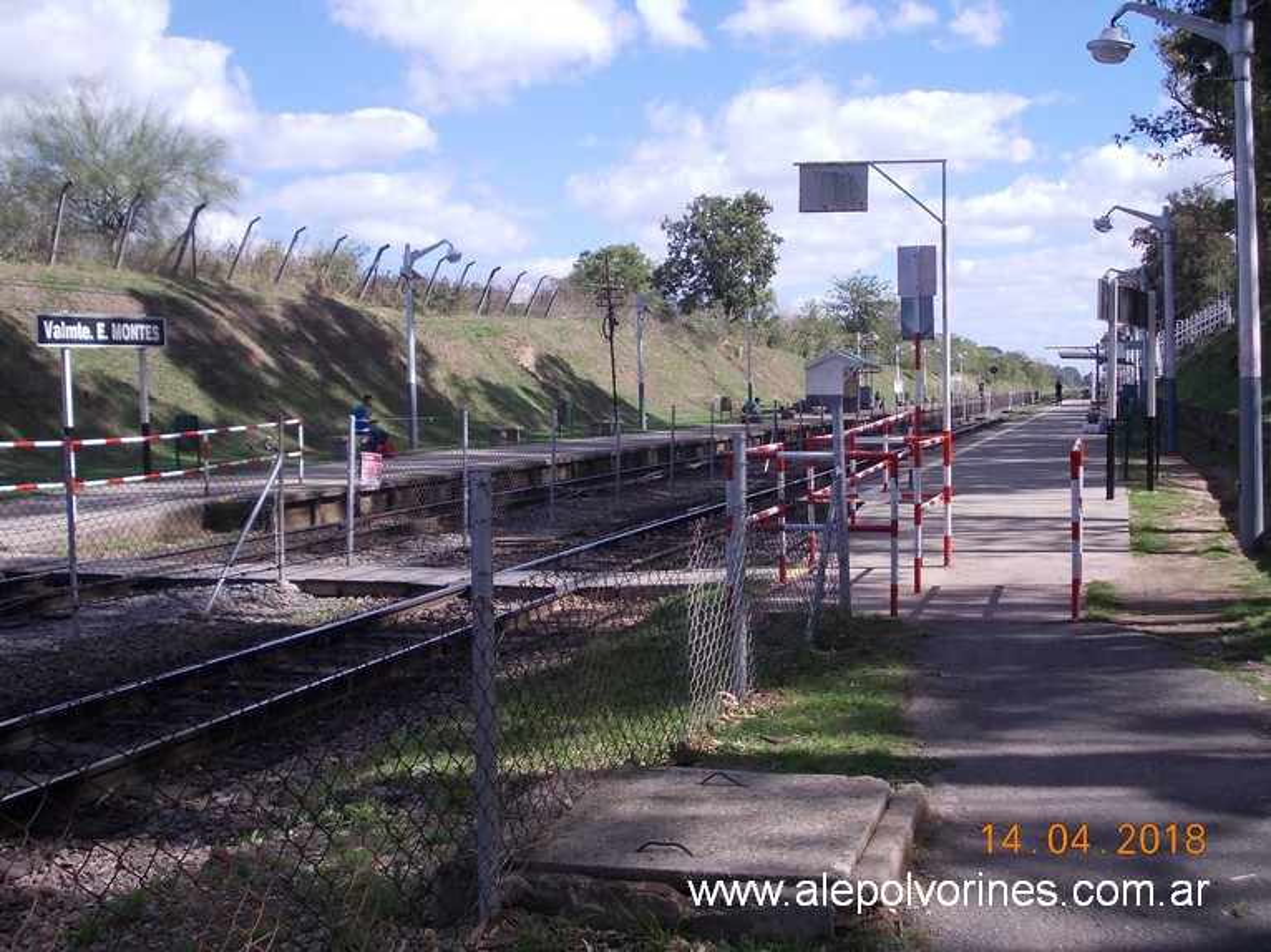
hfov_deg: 43.9
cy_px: 476
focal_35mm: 43
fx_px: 1578
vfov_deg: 33.6
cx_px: 636
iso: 80
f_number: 6.5
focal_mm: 6.1
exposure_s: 1/160
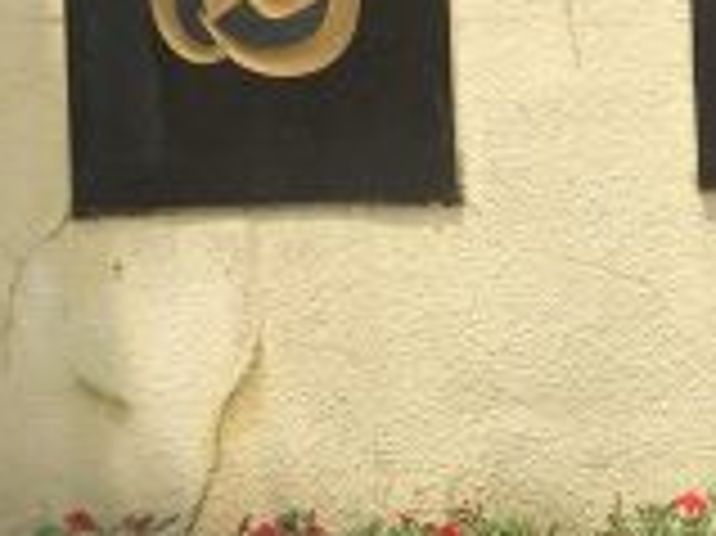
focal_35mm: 128
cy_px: -11
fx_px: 2646
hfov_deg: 13.7
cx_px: 1315
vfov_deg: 11.4
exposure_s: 1/1202
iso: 25
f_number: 2.2
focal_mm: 4.15
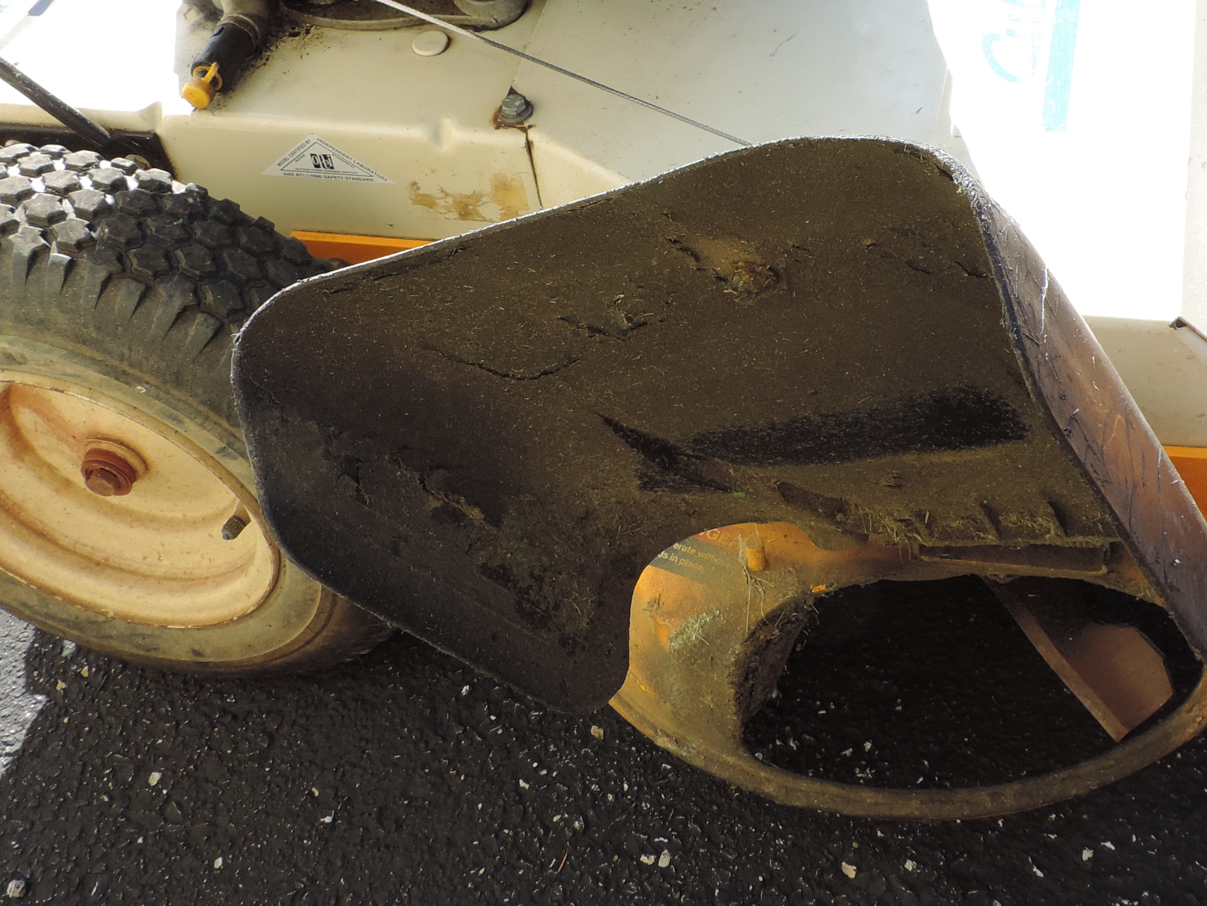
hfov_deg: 38.1
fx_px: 1744
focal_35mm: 50
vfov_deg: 28.9
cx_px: 694
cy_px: 294
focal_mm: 4.3
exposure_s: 1/200
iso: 80
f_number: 3.7
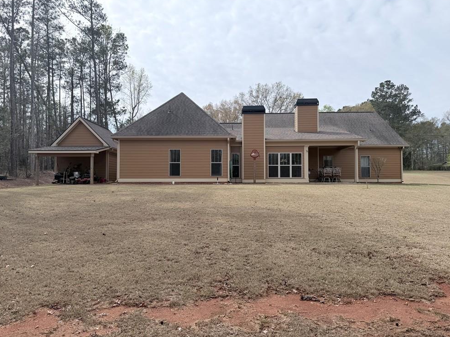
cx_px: 222
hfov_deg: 69.4
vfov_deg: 54.9
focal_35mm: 25
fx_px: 325
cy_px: 169
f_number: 1.78
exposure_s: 1/5714
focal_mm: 6.76
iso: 80
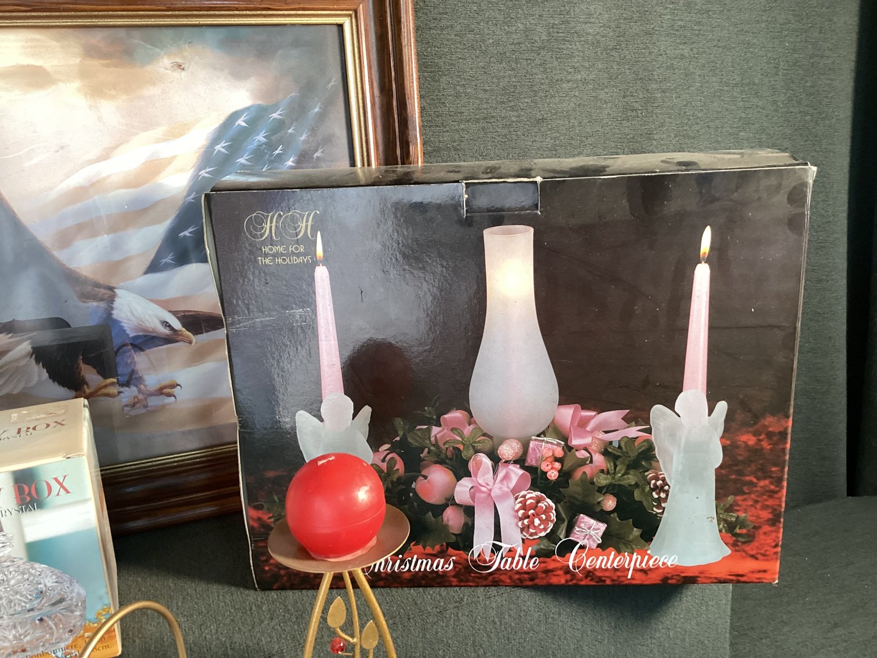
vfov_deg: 45.4
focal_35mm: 31
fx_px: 785
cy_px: 329
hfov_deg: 58.3
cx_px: 438
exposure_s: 1/60
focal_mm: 3.3
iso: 200
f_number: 2.4
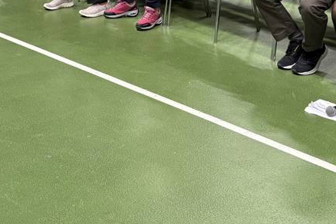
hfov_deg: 25.6
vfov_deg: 16.3
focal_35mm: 79
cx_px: 137
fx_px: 737
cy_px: -71
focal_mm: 5.96
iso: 160
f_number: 1.6
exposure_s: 1/50
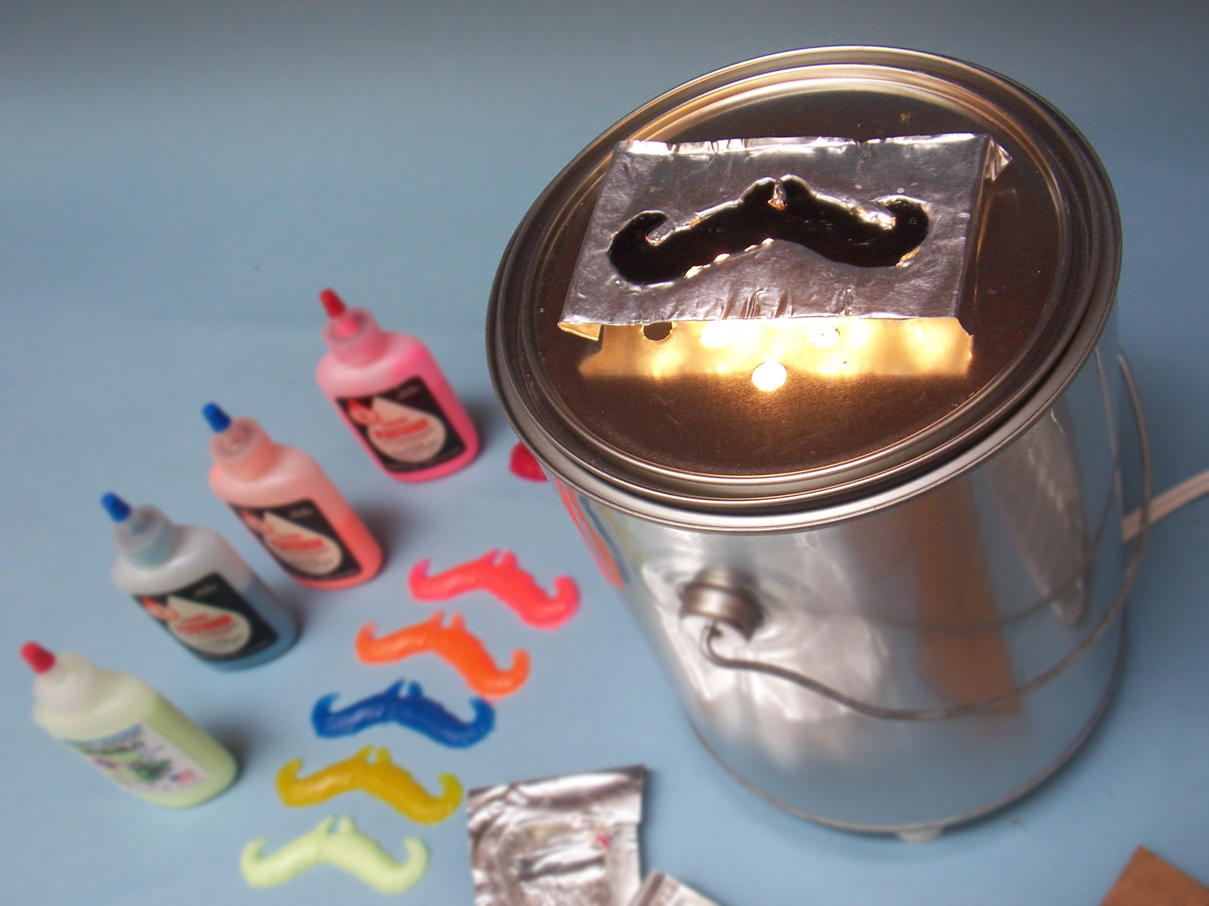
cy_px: 453
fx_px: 1362
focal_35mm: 39
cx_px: 604
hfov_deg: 47.9
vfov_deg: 36.8
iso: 125
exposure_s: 1/60
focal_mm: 6.4
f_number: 3.9
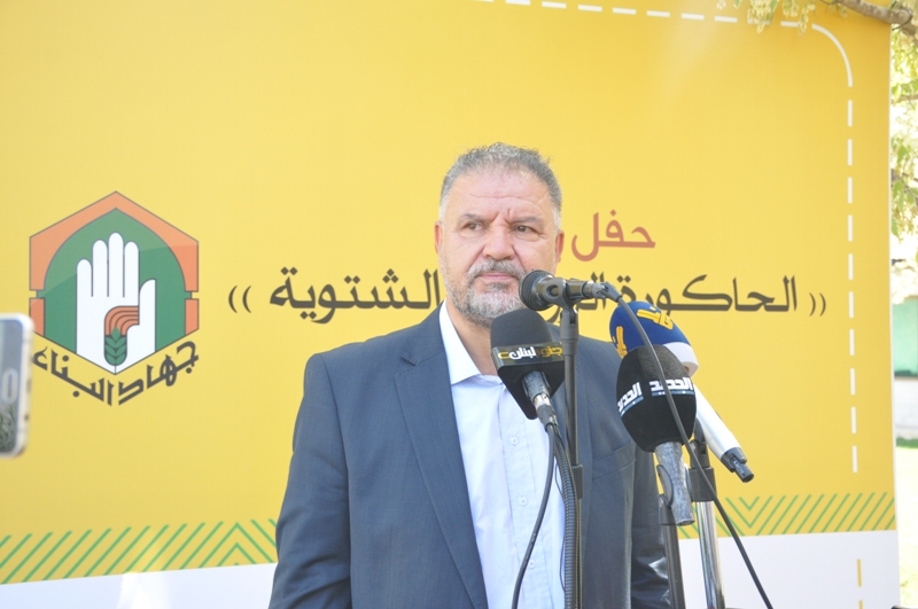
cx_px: 459
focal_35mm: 52
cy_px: 304
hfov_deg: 37.9
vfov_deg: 25.7
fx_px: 1337
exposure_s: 1/200
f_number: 7.1
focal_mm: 35
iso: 800
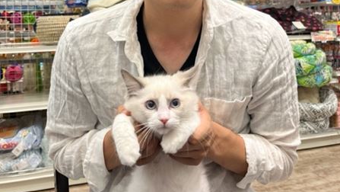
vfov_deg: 30.3
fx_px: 343
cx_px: 161
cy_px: 30
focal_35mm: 38
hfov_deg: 52.7
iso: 100
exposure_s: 1/100
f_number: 1.6
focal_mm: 5.1
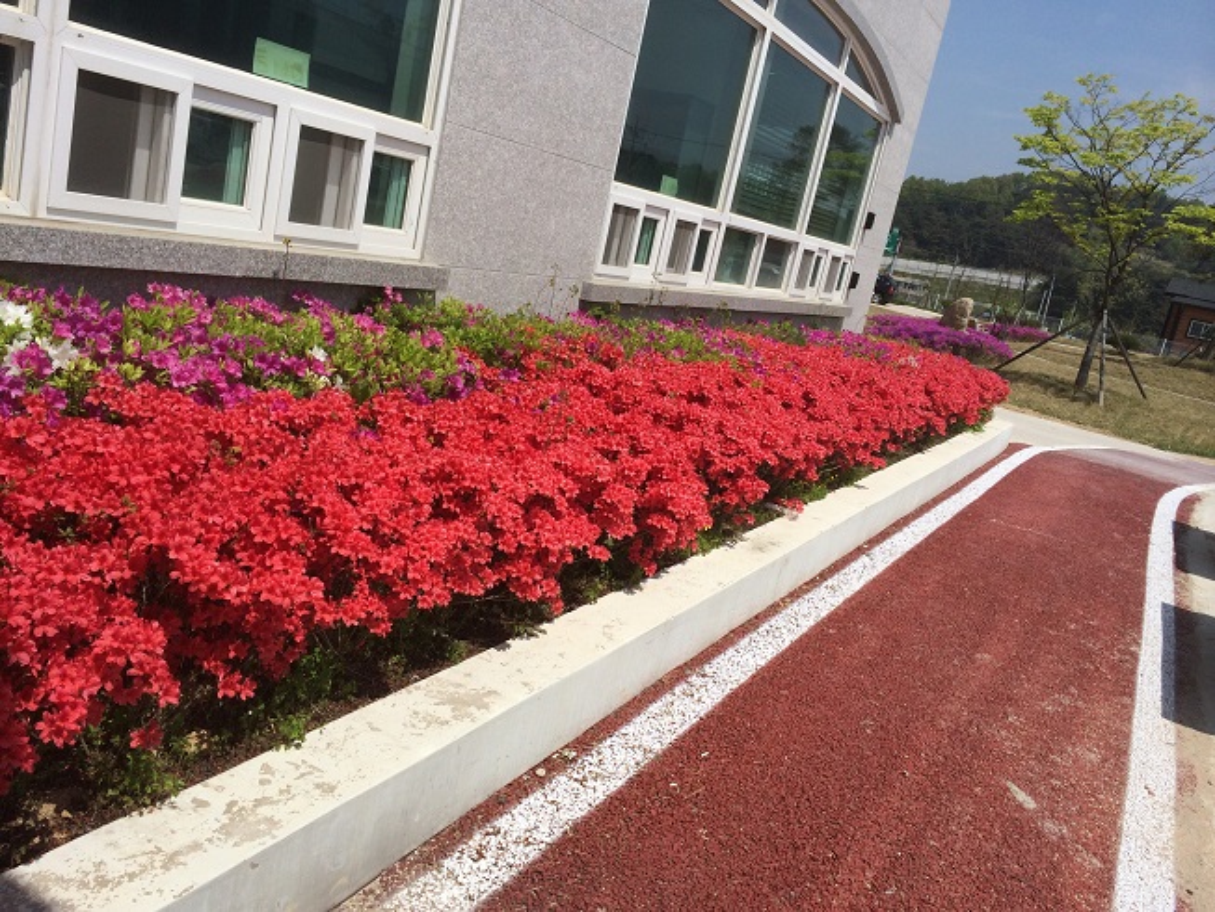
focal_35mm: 30
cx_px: 608
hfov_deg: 60.0
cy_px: 456
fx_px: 1053
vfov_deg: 46.8
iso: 40
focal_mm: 4.12
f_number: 2.2
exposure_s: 1/4115
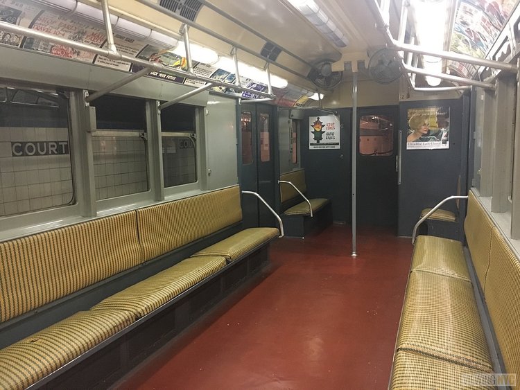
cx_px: 260
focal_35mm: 29
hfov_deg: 61.6
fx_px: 436
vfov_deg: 48.3
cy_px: 195
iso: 250
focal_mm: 4.15
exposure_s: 1/15
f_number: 2.2
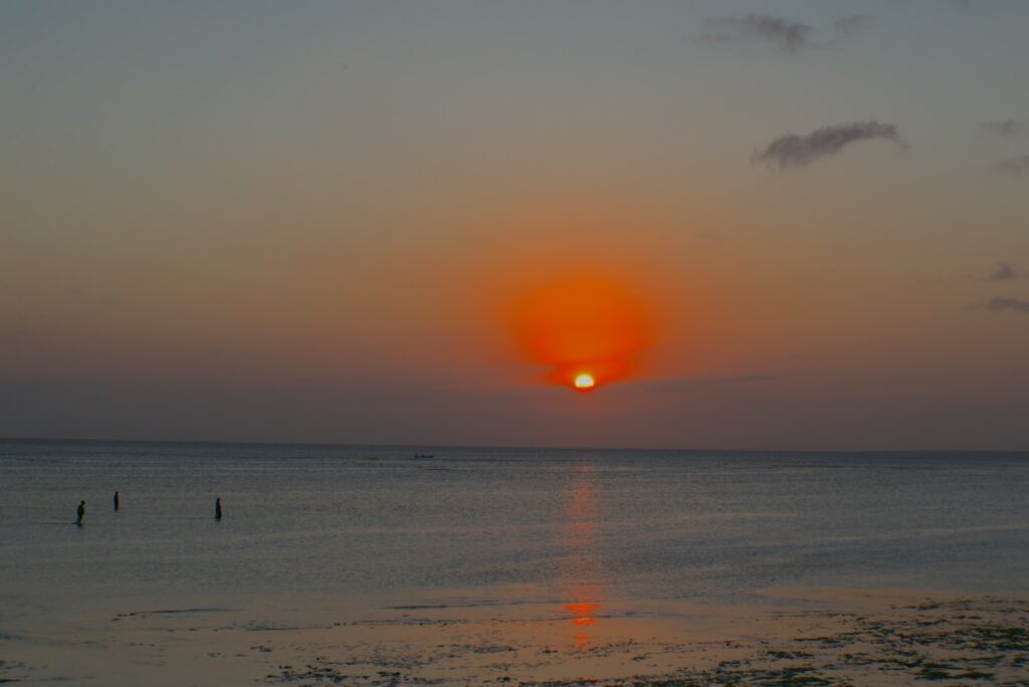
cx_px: 514
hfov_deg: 24.6
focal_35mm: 82
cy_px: 344
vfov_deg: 16.6
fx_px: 2359
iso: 100
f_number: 29
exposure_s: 1/25
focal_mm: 55
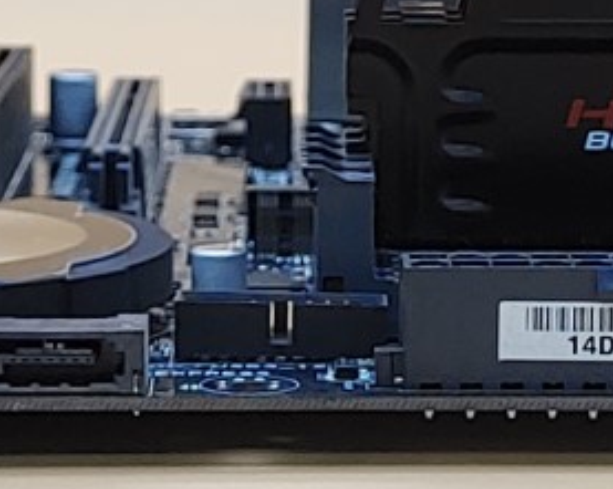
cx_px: 341
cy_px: 111
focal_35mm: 198
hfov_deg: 9.8
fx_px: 3588
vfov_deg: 7.8
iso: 50
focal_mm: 4.36
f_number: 1.8
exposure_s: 1/91
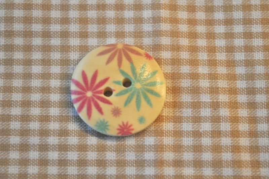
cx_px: 134
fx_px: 616
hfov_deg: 24.7
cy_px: 90
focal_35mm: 82
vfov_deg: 16.5
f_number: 5.6
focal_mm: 55
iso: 800
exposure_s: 1/30
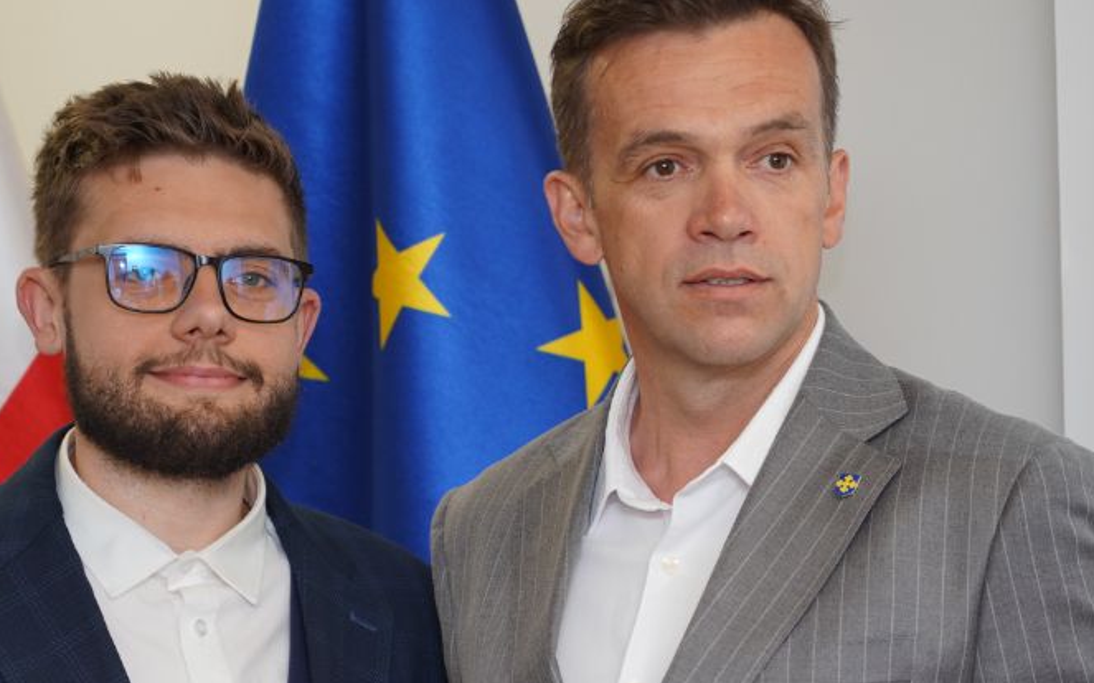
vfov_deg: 6.2
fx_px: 6260
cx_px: 571
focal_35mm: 210
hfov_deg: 10.0
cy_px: 580
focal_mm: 105
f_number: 4
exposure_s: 1/100
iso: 200
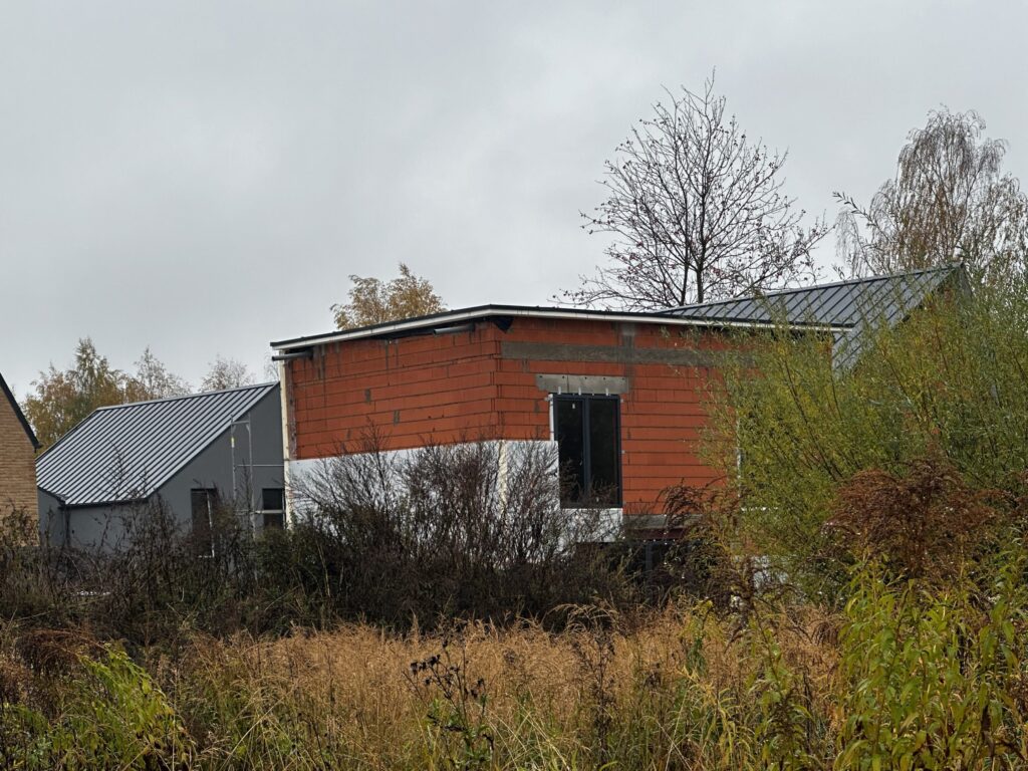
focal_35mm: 77
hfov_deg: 25.3
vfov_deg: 19.1
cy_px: 386
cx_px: 514
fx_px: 2287
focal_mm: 9
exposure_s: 1/121
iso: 32
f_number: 2.8
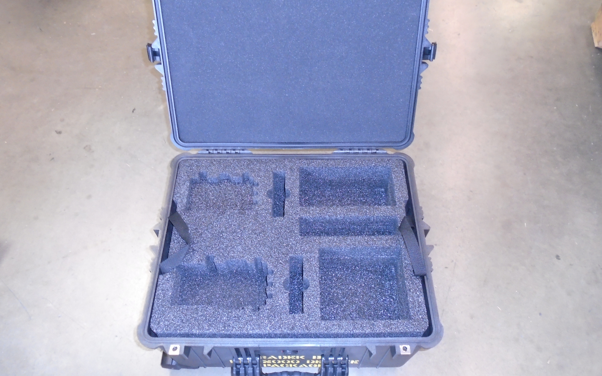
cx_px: 297
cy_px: 172
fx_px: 459
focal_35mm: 28
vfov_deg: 44.5
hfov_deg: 66.5
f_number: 3.2
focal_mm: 4.6
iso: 400
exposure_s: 1/30
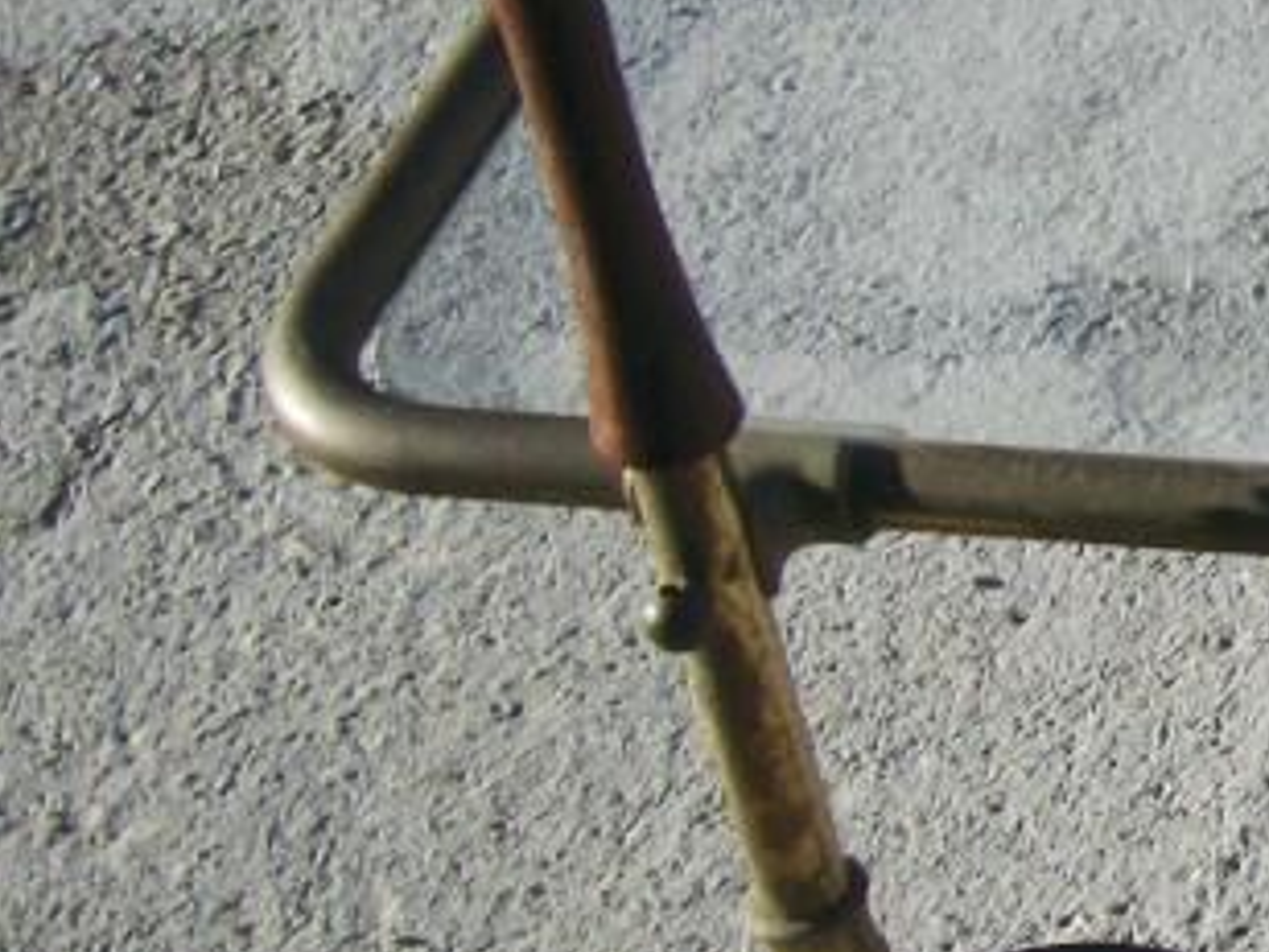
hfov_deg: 12.7
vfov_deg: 11.1
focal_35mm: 133
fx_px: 4876
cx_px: 2633
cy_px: 157
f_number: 8.8
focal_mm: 5.7
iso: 80
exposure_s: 1/100
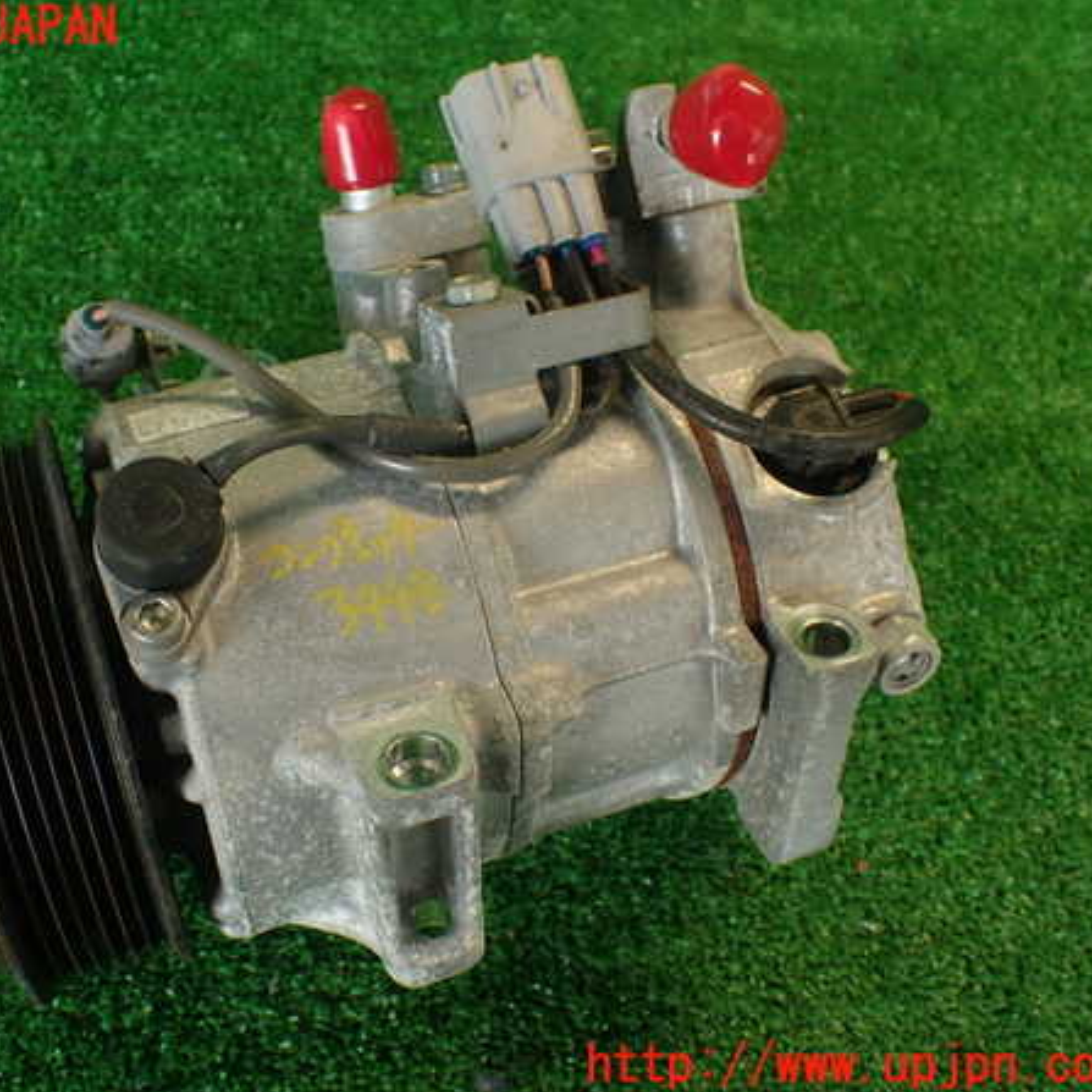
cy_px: 547
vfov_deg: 43.9
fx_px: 1356
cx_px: 406
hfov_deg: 43.5
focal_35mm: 38
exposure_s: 1/50
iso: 200
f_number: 2.4
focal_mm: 5.79
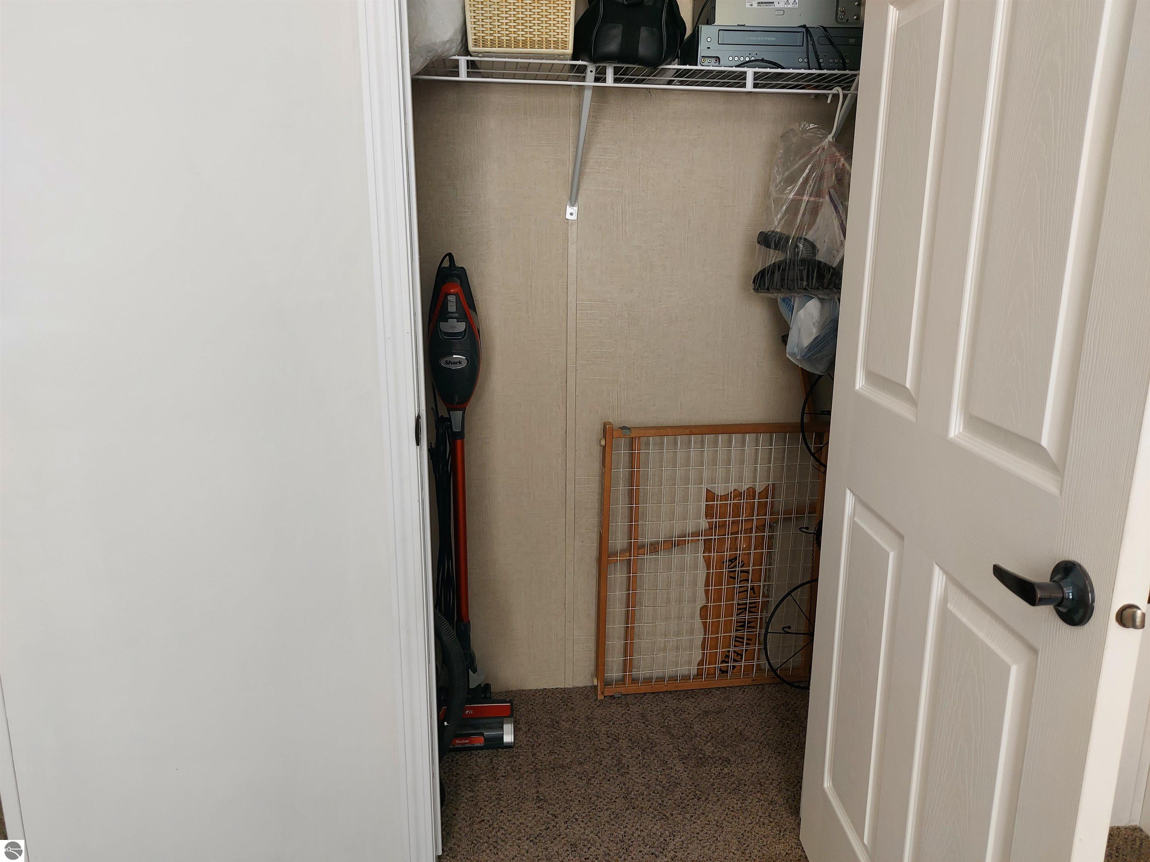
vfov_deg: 54.9
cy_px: 431
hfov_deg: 69.4
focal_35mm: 25
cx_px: 575
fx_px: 831
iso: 100
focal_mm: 4.6
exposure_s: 1/60
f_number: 2
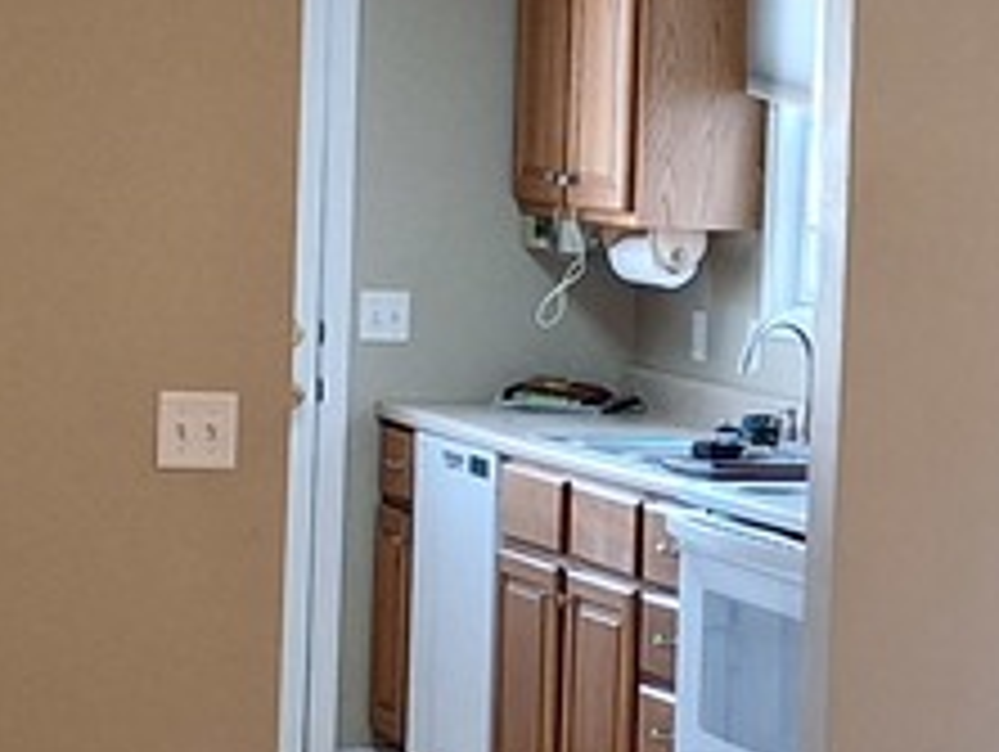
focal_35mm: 149
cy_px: 473
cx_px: 1102
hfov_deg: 13.0
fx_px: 4305
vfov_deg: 10.0
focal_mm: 5.54
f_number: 1.8
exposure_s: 1/40
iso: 160
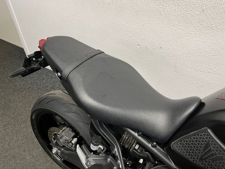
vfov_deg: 53.1
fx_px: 169
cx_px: 112
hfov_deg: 67.3
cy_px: 84
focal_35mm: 26
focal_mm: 5.1
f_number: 1.6
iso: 100
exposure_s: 1/50
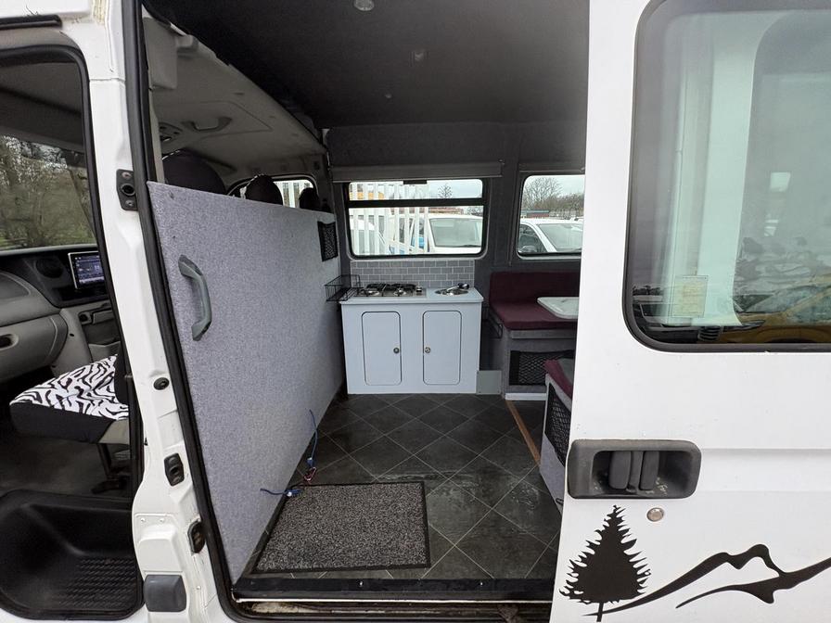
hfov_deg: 102.1
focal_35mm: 14
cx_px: 416
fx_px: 336
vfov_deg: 85.7
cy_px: 312
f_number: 2.2
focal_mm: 2.22
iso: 80
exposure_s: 1/99
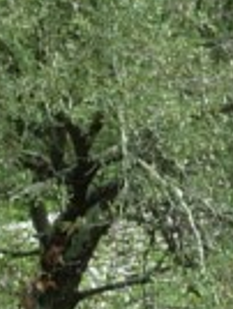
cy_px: 67
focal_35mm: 674
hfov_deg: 2.2
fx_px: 6030
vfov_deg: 2.9
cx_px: 561
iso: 64
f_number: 4.9
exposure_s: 1/140
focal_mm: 23.4
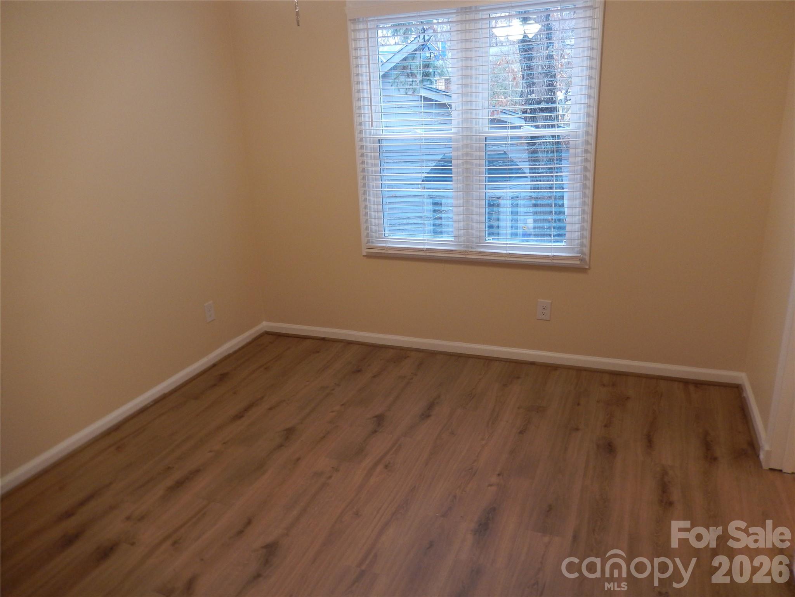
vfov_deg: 54.9
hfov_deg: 69.4
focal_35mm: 25
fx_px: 574
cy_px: 298
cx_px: 398
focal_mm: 4.5
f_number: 3.4
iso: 180
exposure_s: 1/30
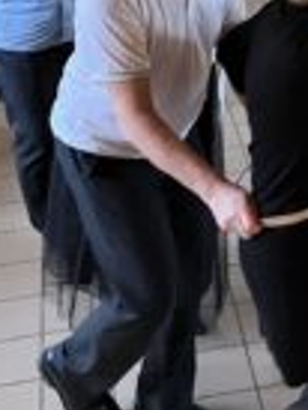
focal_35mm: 76
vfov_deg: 24.6
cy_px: 15
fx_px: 900
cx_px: 437
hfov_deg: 17.7
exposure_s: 1/50
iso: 500
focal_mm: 5.1
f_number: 1.6
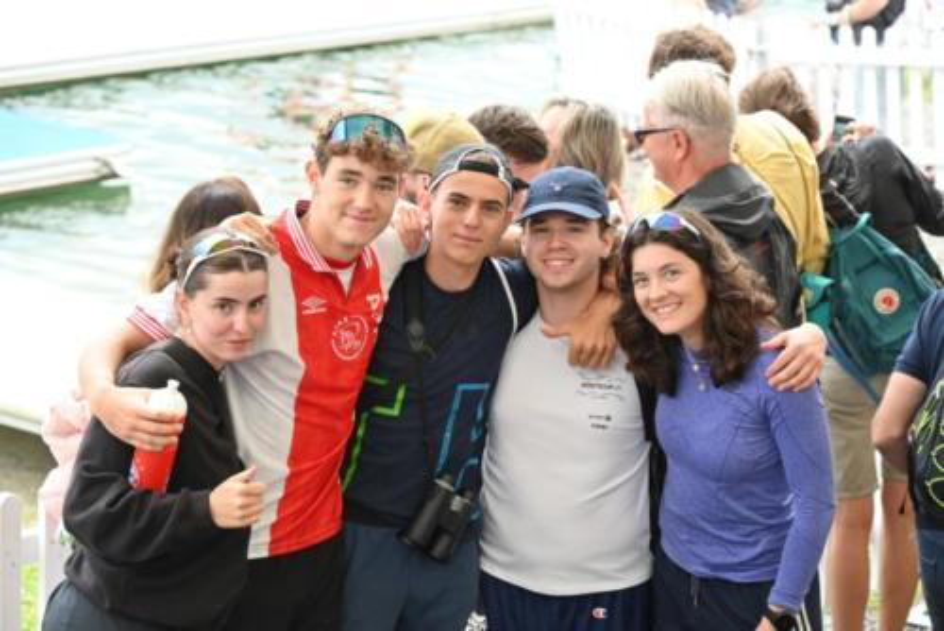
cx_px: 472
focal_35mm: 120
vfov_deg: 11.4
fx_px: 3148
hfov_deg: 17.1
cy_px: 316
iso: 720
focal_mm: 120
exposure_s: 1/125
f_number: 6.3
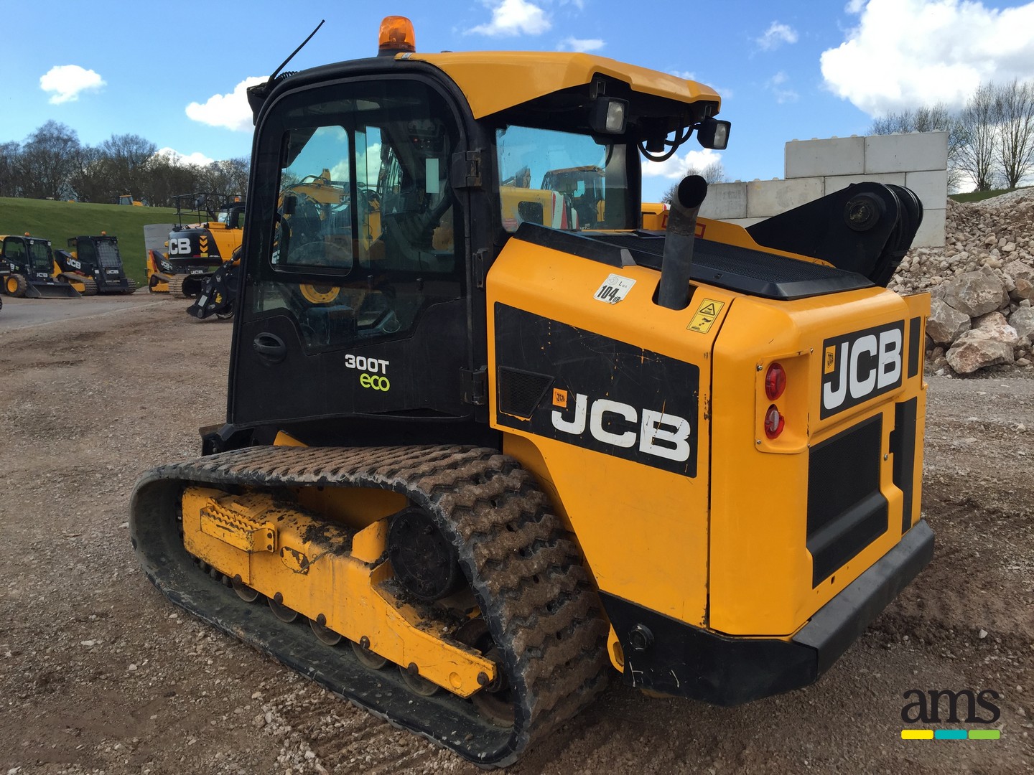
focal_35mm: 29
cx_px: 517
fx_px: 866
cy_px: 388
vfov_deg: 48.2
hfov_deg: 61.7
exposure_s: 1/898
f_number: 2.2
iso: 32
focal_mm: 4.15
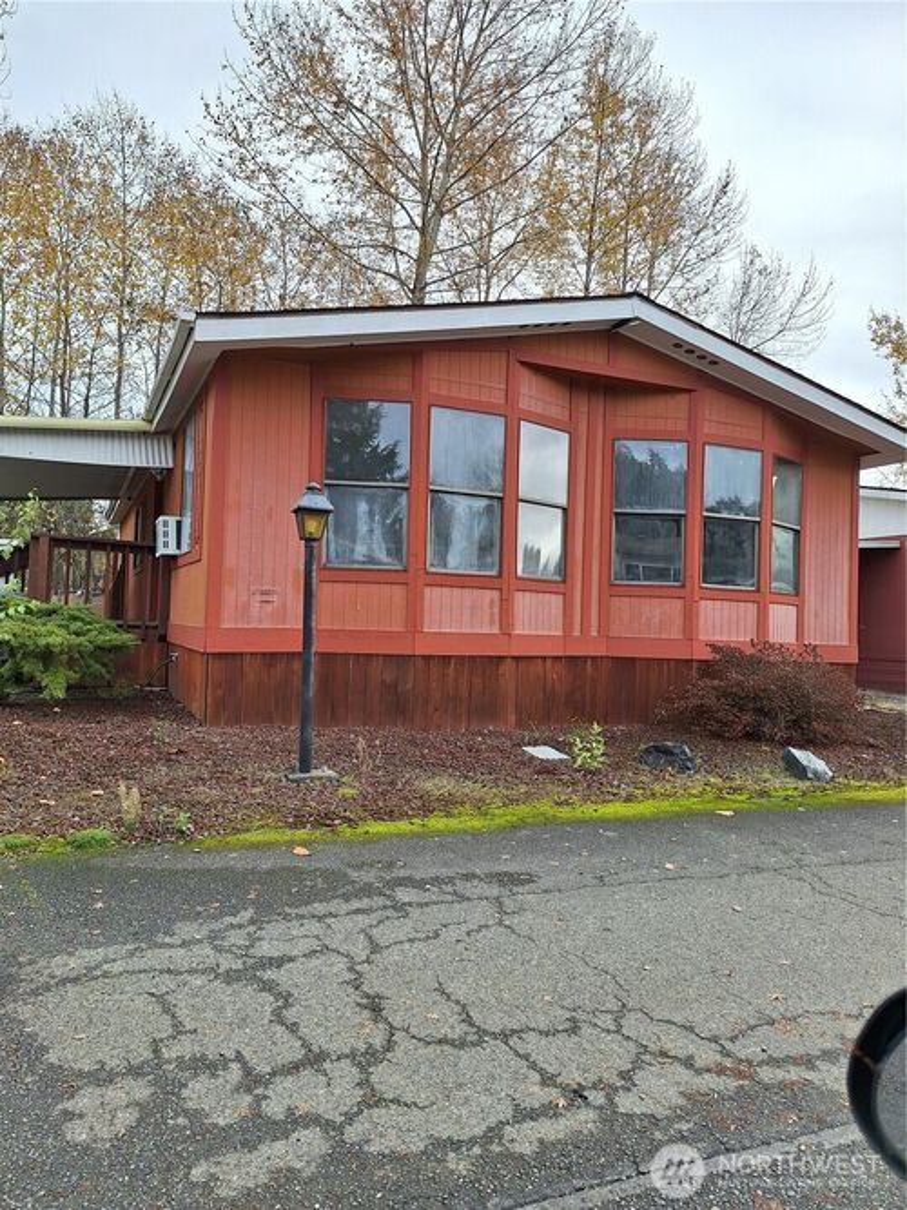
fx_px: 804
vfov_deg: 73.9
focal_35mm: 23
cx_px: 454
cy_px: 605
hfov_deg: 58.9
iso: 40
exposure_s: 1/842
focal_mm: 5.54
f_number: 1.8
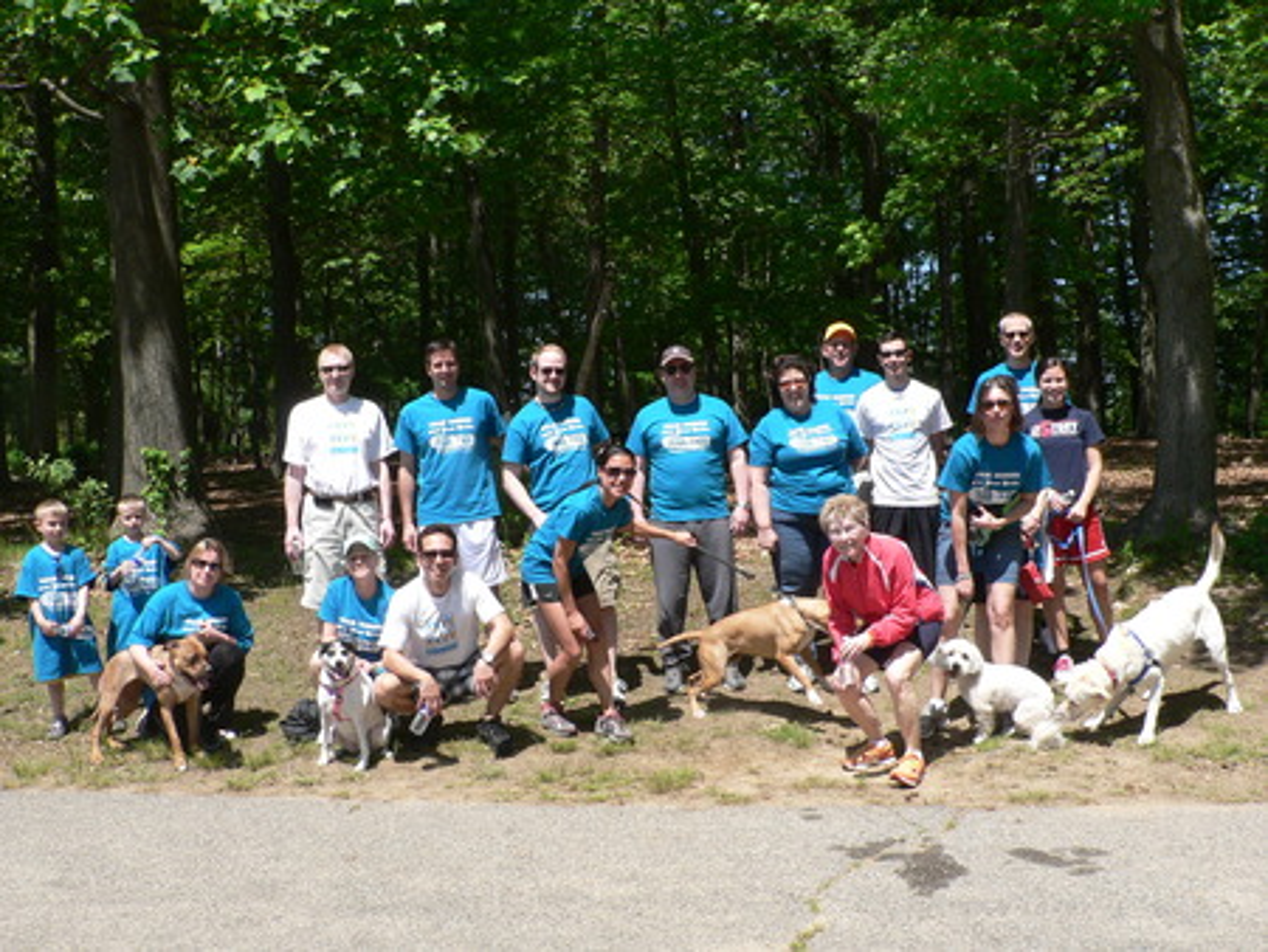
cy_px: 476
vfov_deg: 39.7
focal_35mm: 36
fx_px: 1319
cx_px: 634
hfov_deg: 51.3
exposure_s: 1/400
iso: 100
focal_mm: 6
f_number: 5
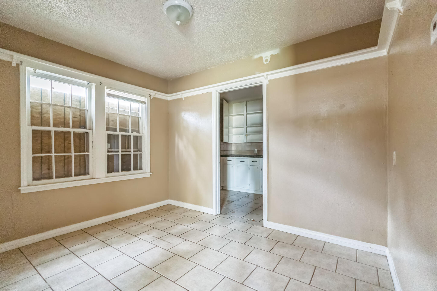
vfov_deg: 73.7
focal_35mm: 16
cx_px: 218
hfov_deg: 96.7
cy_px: 146
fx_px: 194
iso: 6400
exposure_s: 1/60
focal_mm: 16
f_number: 2.8
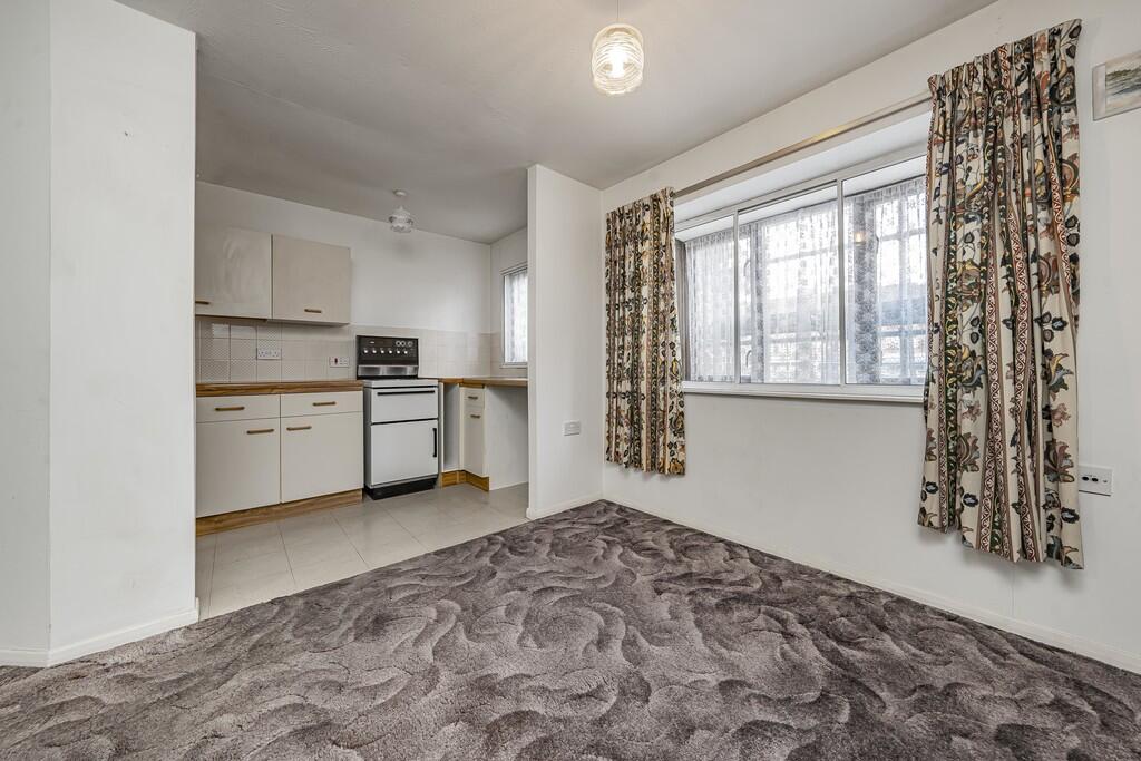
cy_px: 380
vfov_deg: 90.0
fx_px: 380
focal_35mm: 12
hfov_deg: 112.6
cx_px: 570
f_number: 9
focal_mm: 12
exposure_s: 1/10
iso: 320
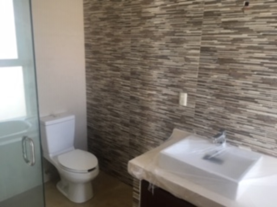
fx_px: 232
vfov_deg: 48.2
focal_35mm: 29
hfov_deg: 61.7
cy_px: 104
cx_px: 138
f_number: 2.2
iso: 40
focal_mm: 4.15
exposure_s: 1/30
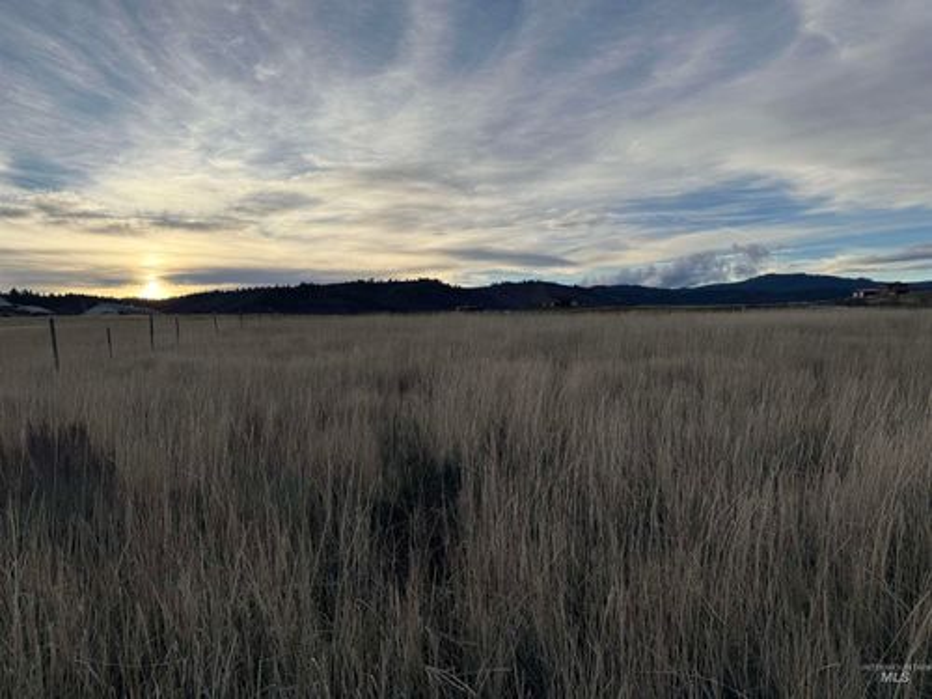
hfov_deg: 71.6
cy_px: 350
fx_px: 646
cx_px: 466
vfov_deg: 56.8
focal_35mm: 24
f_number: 1.78
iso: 80
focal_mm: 6.76
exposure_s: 1/4673
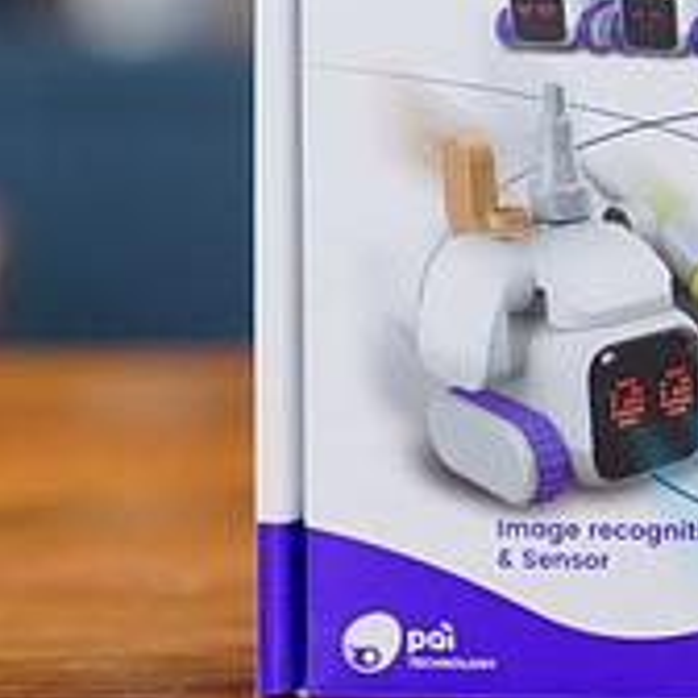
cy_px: 112
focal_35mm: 272
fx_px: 6205
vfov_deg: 6.4
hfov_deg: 6.4
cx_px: 457
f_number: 3.2
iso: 200
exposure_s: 1/125
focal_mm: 70
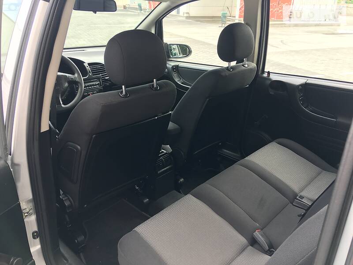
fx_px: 296
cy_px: 132
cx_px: 176
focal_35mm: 29
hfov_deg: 61.7
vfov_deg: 48.2
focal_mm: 4.2
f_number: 2.2
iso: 25
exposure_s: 1/50
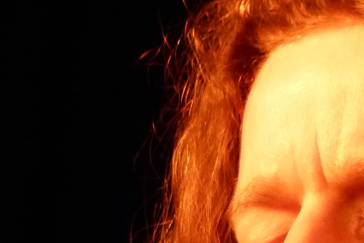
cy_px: 297
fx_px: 9352
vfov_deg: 1.5
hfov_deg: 2.2
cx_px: 279
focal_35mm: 925
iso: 800
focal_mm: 68.1
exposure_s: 1/40
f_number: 2.8
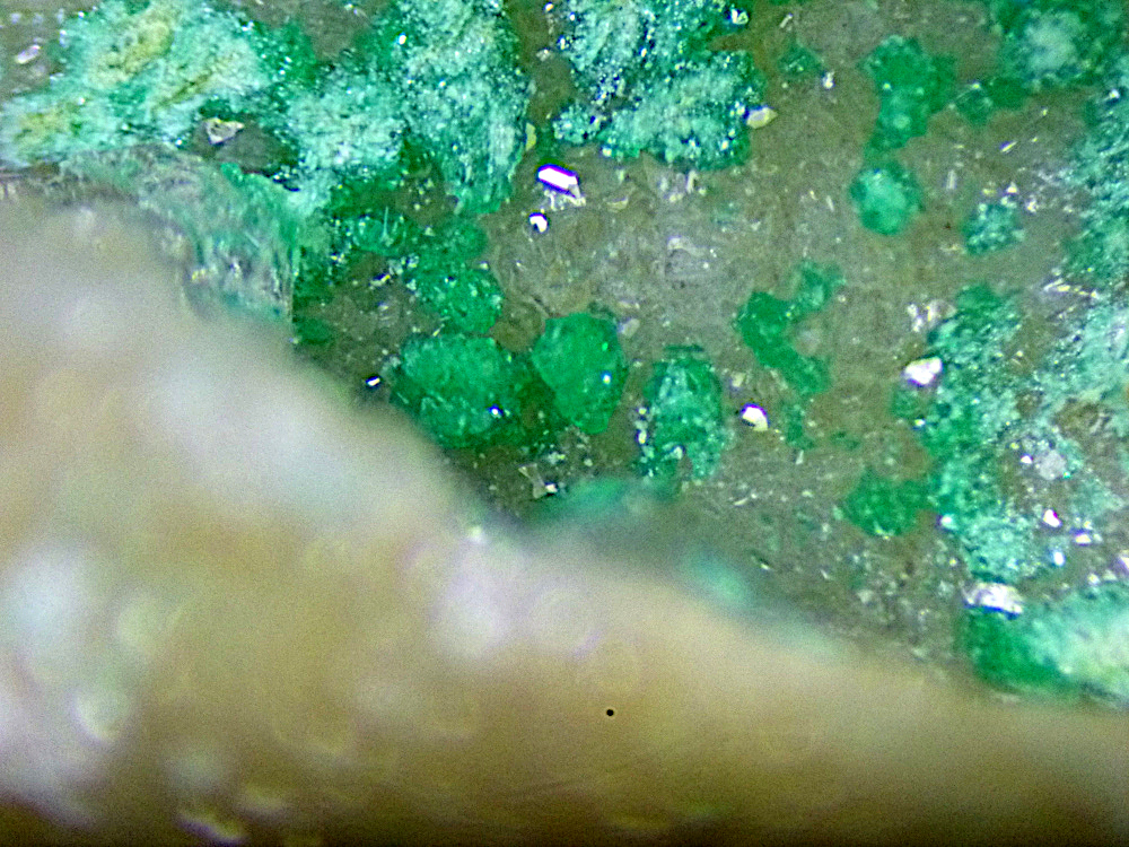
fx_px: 3261
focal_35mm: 100
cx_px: 564
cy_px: 424
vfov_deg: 14.8
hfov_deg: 19.6
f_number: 5.7
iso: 400
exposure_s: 1/125
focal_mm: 18
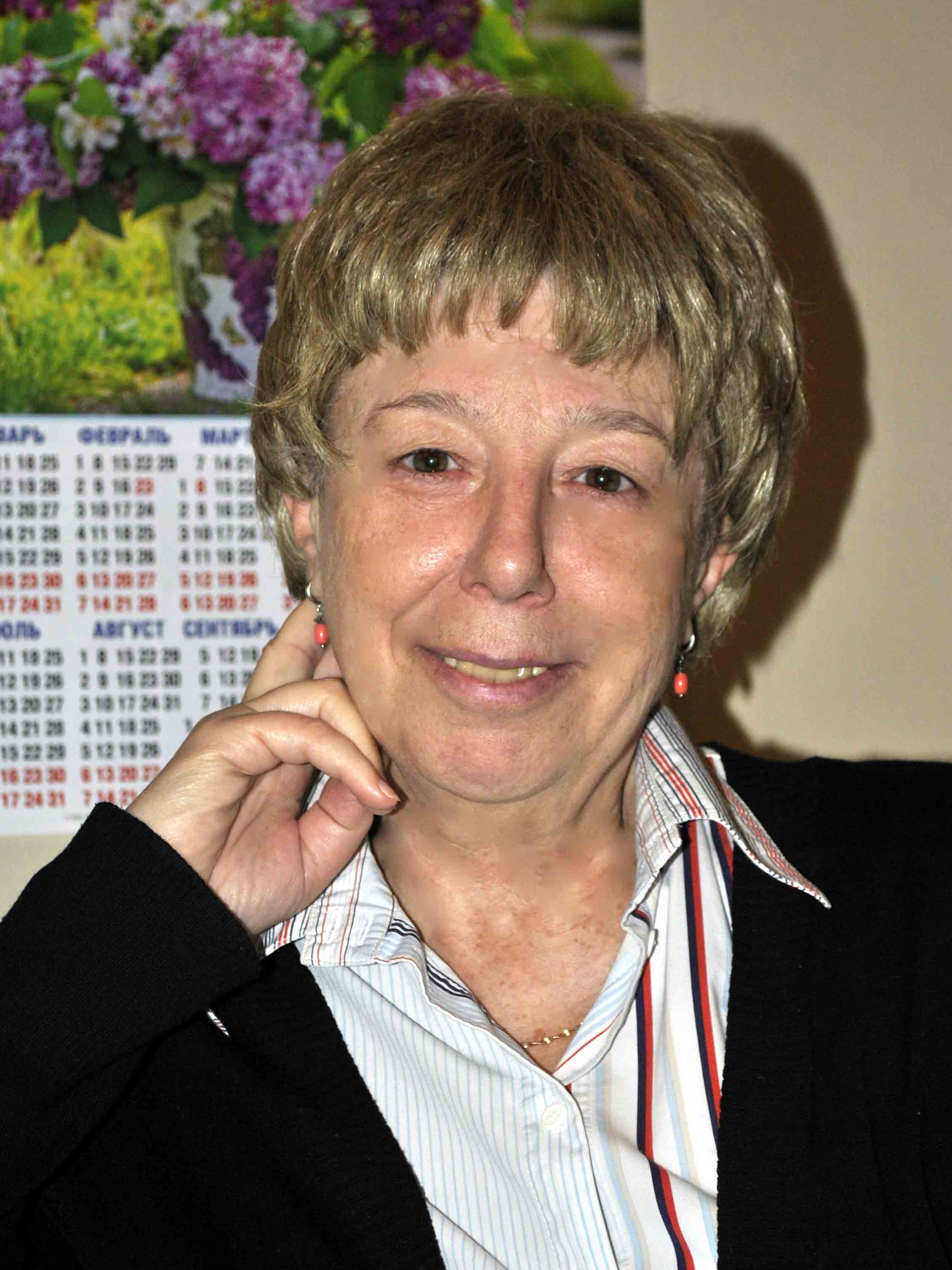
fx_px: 3520
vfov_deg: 20.4
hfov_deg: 15.4
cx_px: 450
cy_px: 717
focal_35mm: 96
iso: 200
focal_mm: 52
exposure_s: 1/60
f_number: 5.6
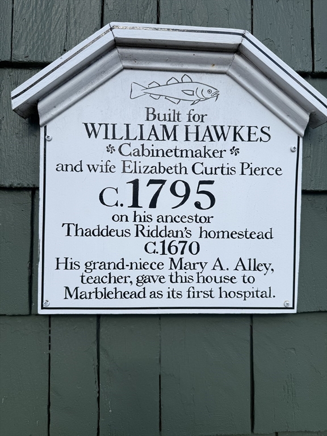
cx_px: 164
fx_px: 302
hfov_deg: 56.8
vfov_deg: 71.6
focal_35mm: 24
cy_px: 218
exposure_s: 1/2370
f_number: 1.78
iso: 80
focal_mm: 6.76
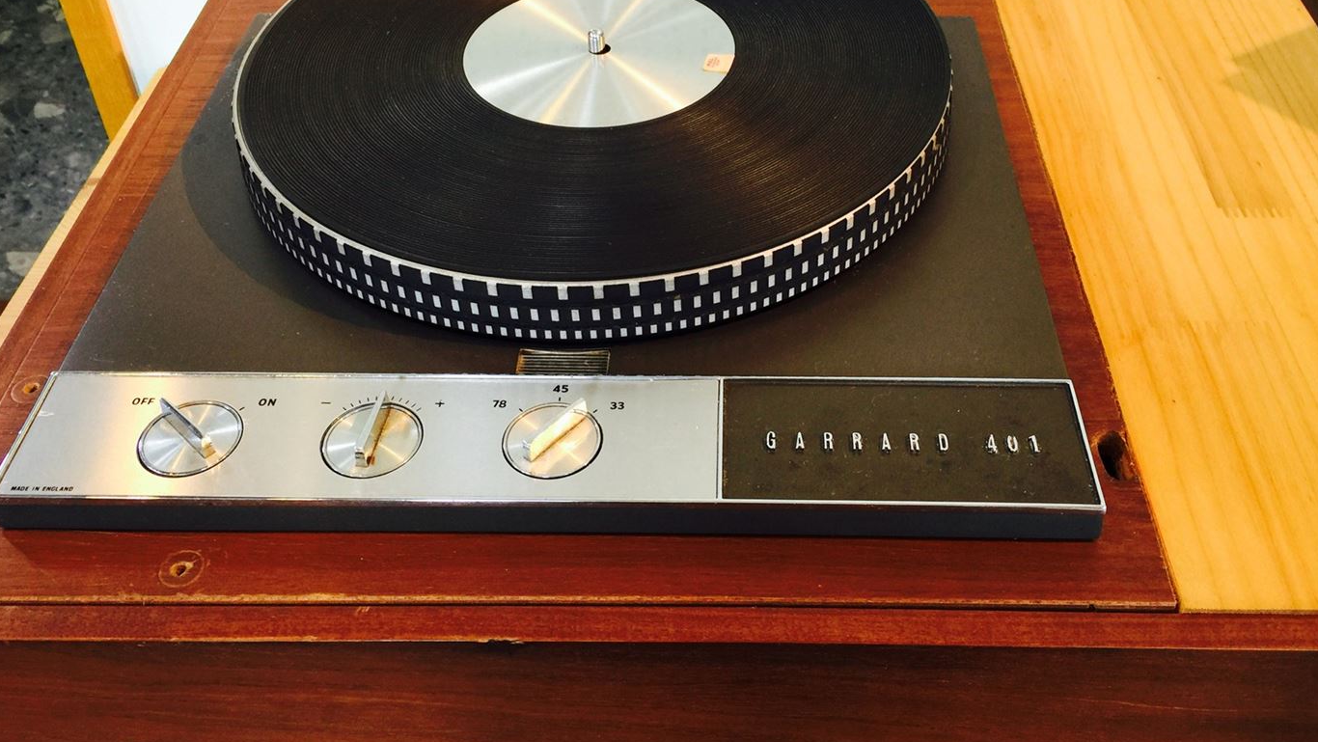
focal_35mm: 37
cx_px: 704
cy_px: 230
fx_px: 1293
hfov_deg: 54.0
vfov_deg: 31.7
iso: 32
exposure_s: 1/15
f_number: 2.2
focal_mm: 4.15
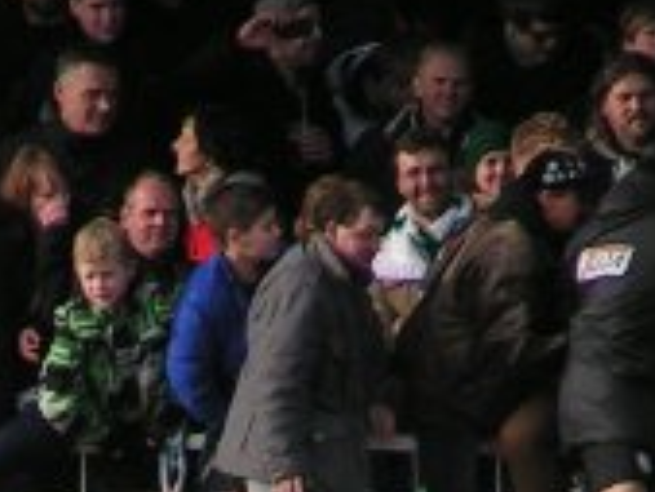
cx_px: 23
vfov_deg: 0.8
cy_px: 1108
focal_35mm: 1800
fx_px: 34084
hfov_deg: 1.1
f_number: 3.5
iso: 50
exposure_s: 1/400
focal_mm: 58
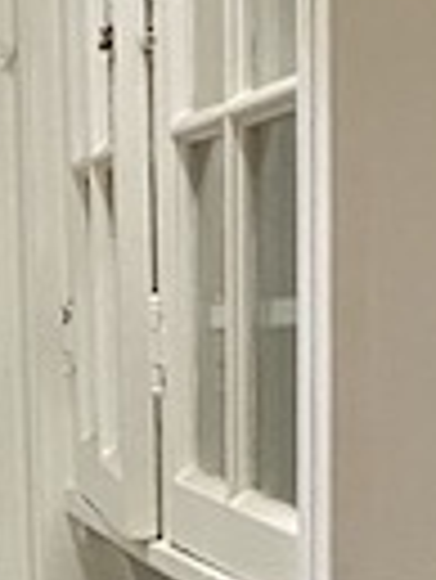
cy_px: 953
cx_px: 126
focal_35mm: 161
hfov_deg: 9.2
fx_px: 2699
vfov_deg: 11.6
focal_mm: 4.25
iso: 400
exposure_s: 1/60
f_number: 1.8
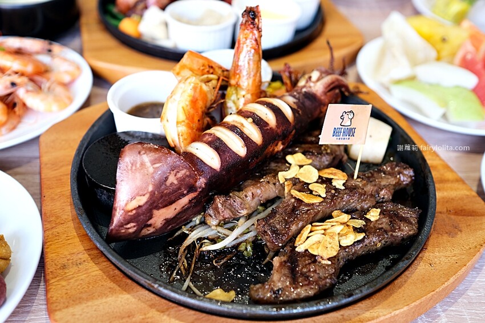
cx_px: 242
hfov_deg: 54.5
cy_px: 162
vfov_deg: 37.8
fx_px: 471
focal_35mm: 35
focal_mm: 23
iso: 160
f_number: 2.8
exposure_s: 1/45
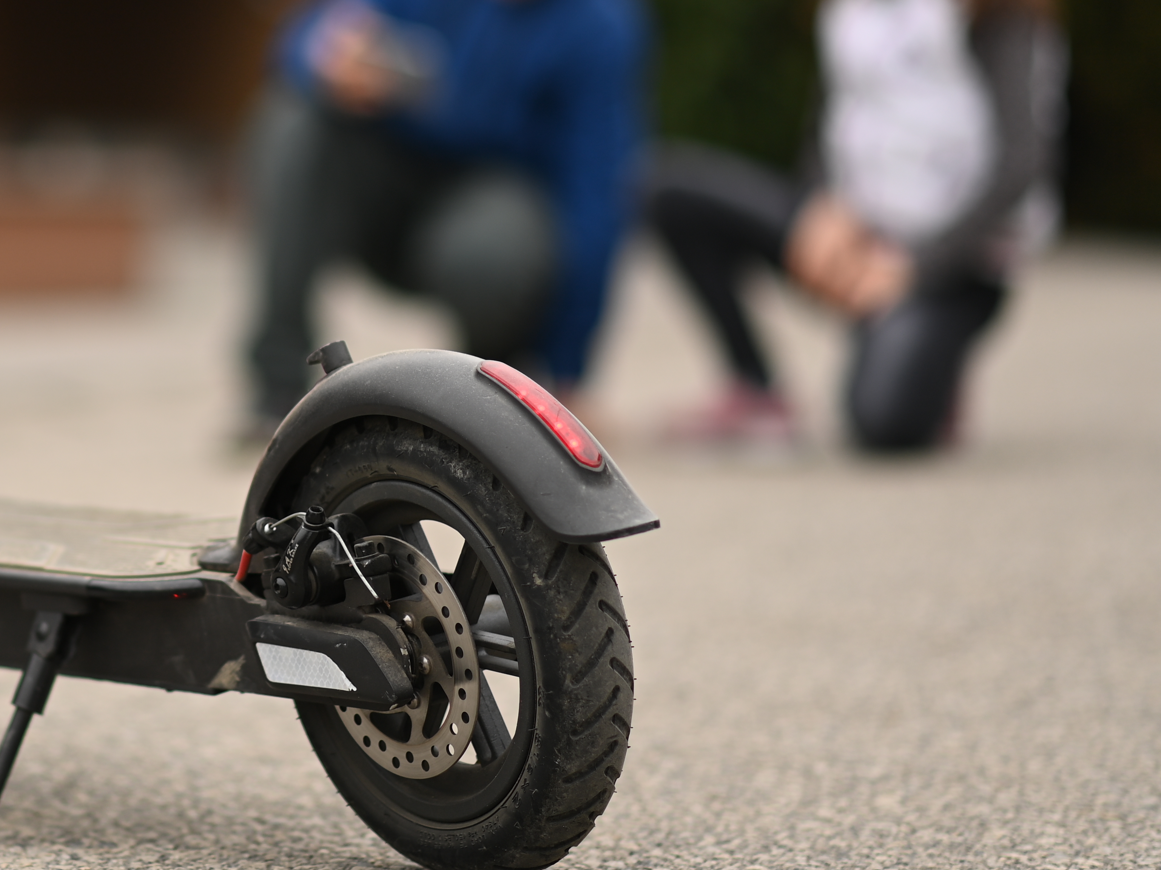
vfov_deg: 10.0
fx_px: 4964
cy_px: 263
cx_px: 223
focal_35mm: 148
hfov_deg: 13.3
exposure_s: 1/800
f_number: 2
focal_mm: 85
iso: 100
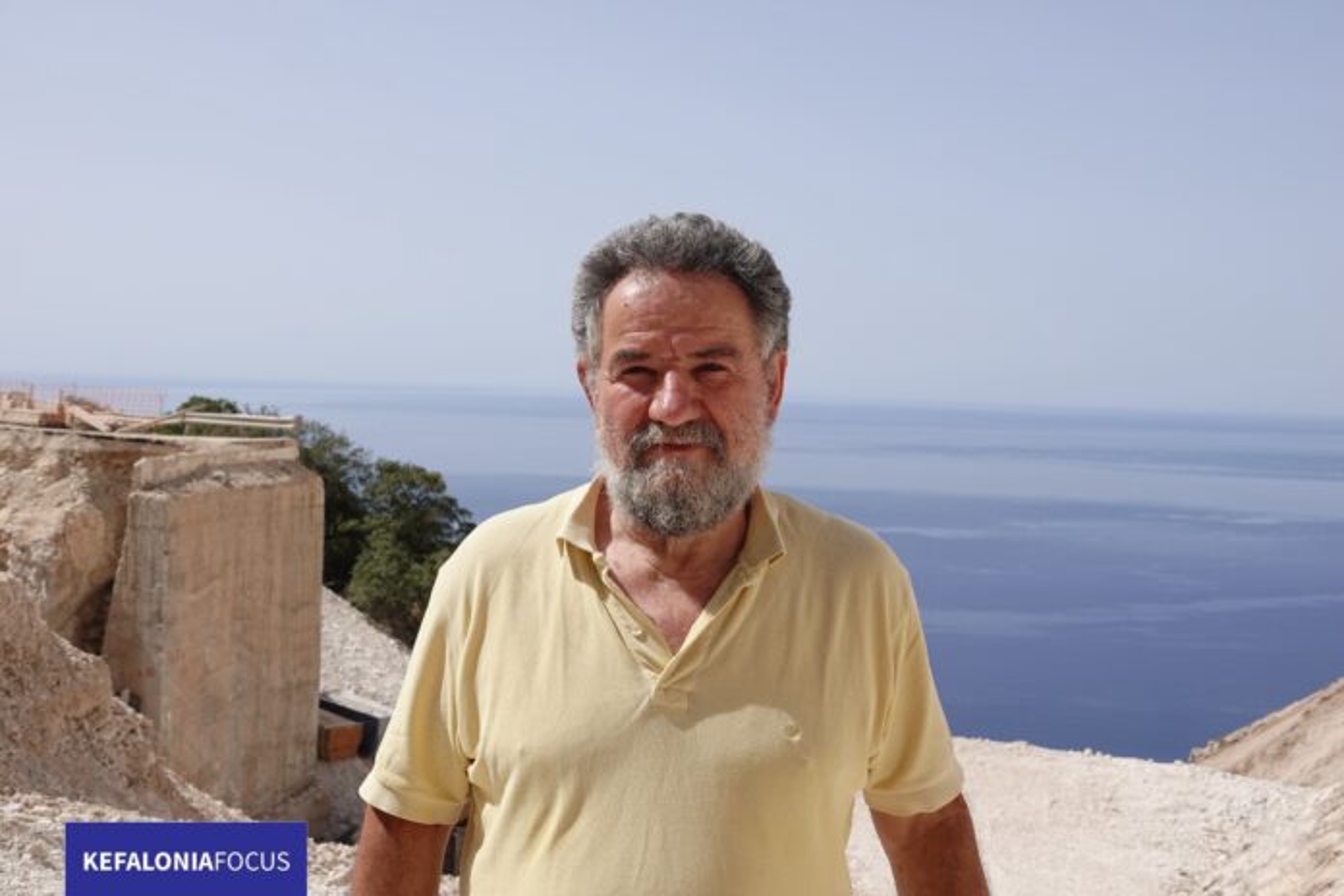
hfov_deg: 51.9
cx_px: 672
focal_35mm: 37
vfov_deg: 35.9
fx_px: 1381
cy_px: 448
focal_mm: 13.7
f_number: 4.5
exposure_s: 1/1000
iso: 100
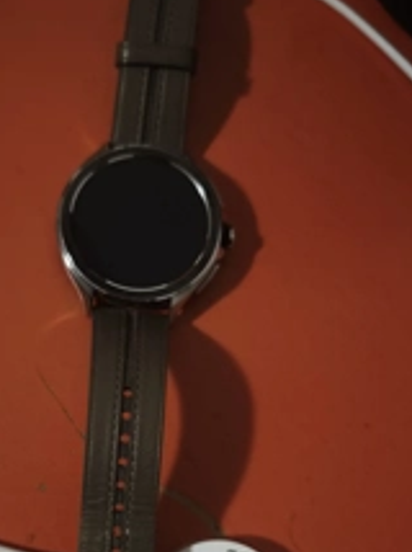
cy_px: 413
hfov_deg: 33.1
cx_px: 124
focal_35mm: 43
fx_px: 684
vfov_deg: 42.6
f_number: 1.63
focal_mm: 8.72
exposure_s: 1/20
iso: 3200
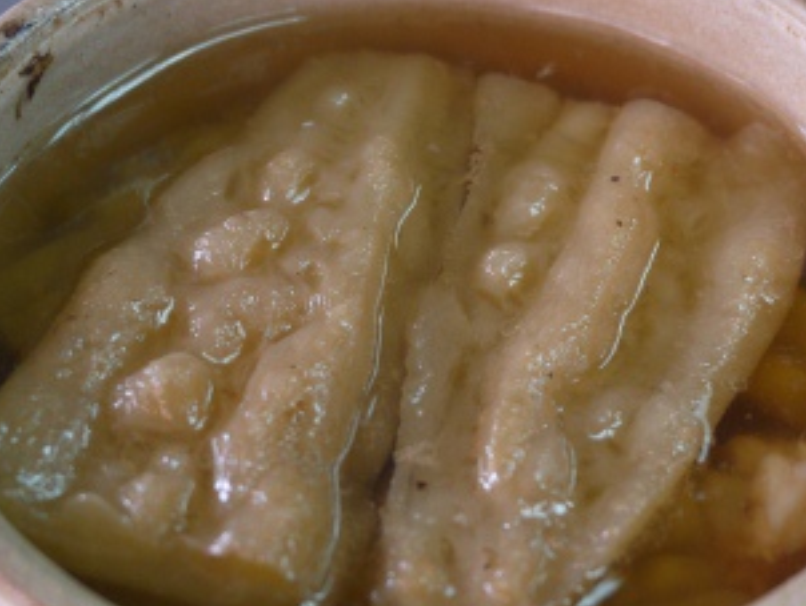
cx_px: 464
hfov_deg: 22.7
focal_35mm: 86
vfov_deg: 17.2
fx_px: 2004
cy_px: 288
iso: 500
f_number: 5.2
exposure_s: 1/60
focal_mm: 29
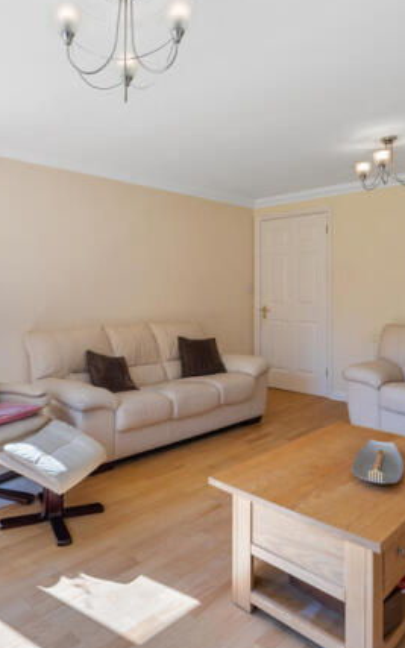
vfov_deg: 72.5
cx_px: 118
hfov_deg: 48.0
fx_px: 441
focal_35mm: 25
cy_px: 322
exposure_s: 1/2.5
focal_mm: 16
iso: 320
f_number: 8
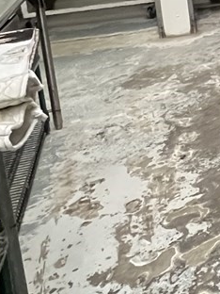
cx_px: 471
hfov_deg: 16.1
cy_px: -37
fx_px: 542
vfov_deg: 27.5
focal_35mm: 64
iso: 800
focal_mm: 1.57
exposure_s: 1/60
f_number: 1.8
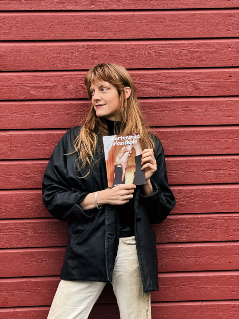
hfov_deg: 12.4
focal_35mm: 120
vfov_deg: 16.4
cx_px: 120
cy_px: 160
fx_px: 1104
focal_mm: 15.66
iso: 250
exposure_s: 1/85
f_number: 2.8
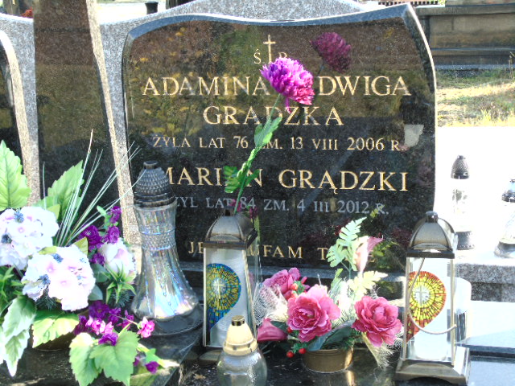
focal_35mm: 62
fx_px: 922
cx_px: 258
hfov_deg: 31.2
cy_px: 193
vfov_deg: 23.7
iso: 80
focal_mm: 11
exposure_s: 1/50
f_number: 4.5
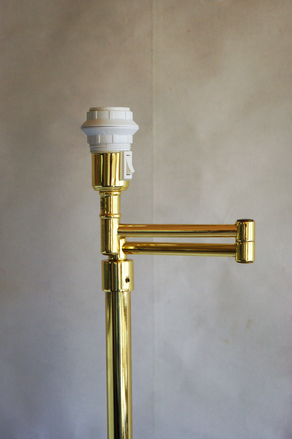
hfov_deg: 18.2
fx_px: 913
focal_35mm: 75
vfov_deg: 27.0
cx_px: 146
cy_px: 220
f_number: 5.6
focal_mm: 50
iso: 400
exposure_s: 1/50
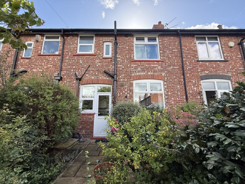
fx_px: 99
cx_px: 122
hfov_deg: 102.1
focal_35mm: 14
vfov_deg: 85.7
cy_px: 92
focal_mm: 2.22
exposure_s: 1/458
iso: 50
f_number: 2.2
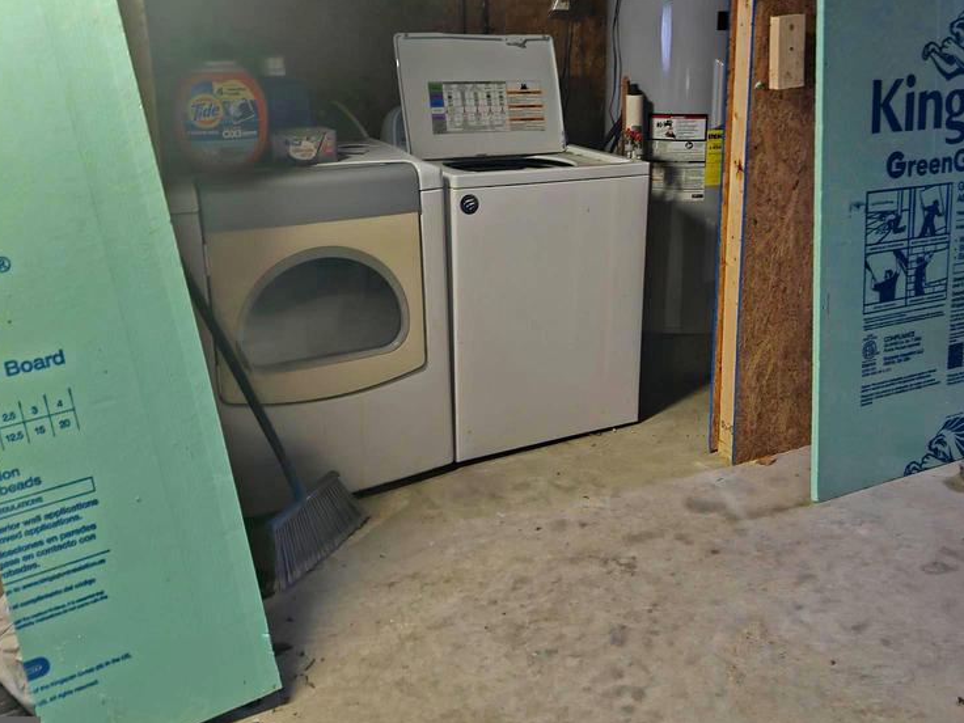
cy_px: 267
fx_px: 891
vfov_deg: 43.8
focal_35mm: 32
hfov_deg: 56.6
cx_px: 547
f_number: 1.8
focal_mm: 5.4
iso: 250
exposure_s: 1/15
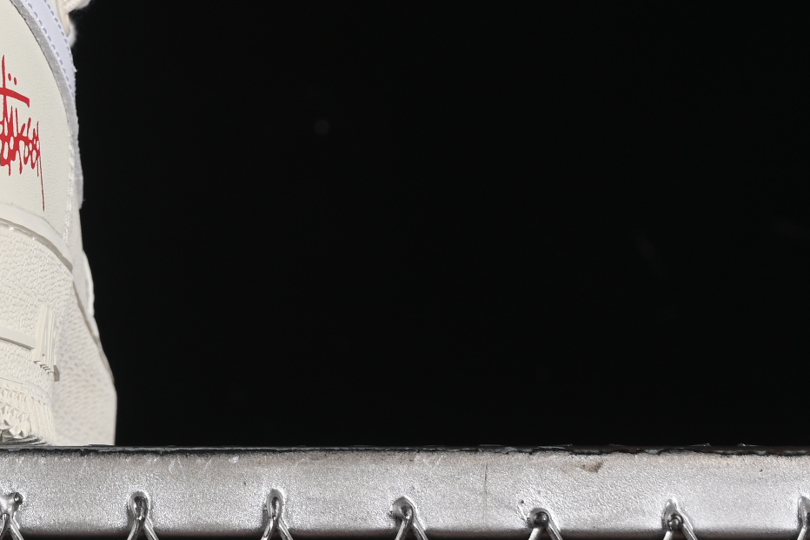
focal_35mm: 224
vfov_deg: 6.1
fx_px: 5039
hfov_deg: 9.0
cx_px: -394
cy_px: -61
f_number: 8
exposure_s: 1/80
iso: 160
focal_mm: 50
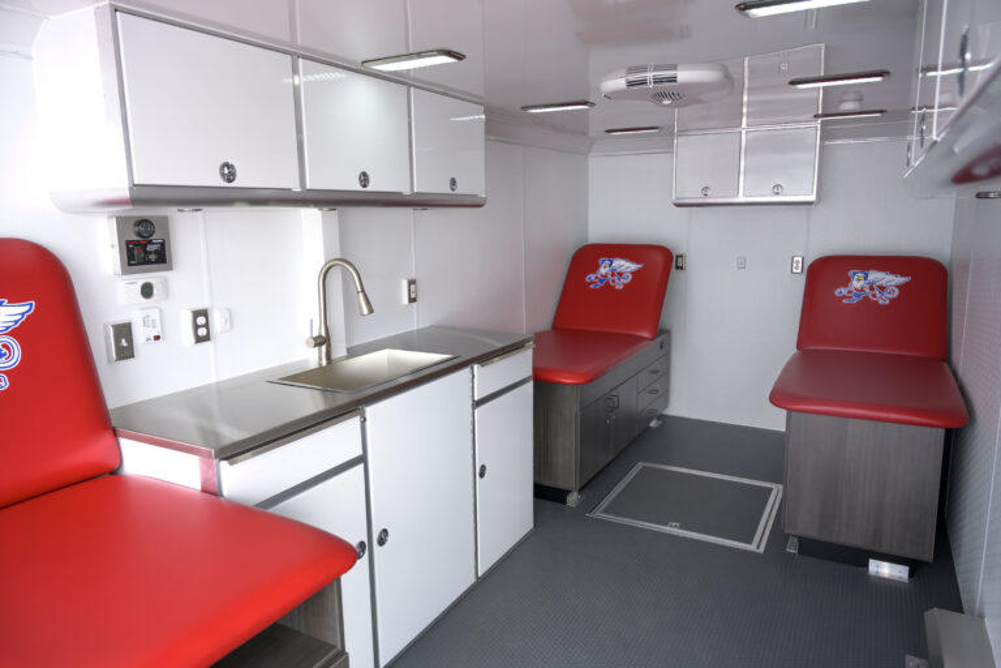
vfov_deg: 53.1
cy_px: 334
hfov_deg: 73.7
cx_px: 500
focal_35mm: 24
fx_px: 667
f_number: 5
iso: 100
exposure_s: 1/200
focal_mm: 24
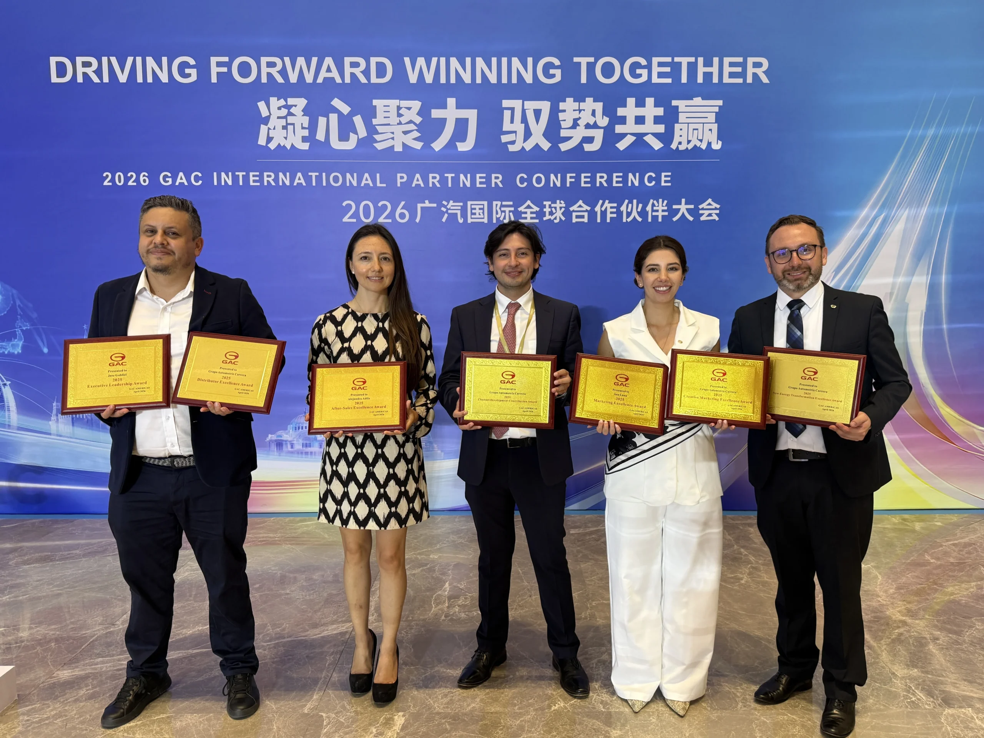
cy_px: 369
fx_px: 682
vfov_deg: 56.8
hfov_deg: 71.6
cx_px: 492
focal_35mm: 24
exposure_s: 1/100
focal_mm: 6.76
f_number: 1.78
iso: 200
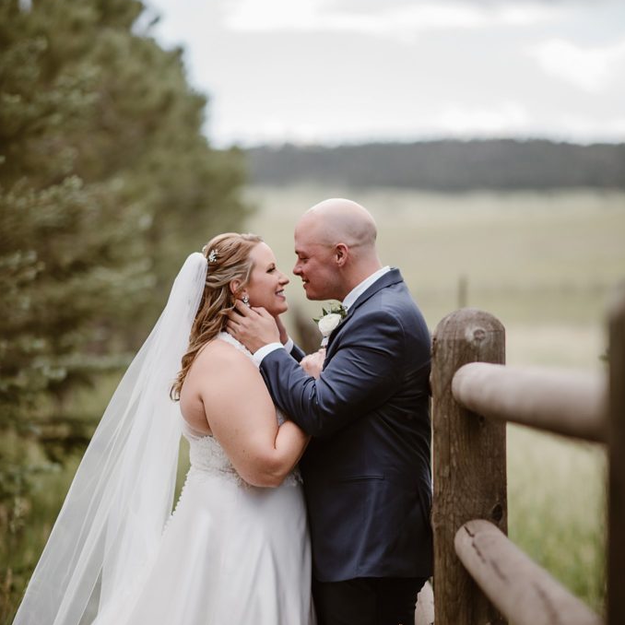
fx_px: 2227
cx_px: 313
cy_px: 361
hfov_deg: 16.0
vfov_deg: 16.0
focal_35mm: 109
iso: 200
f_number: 1.6
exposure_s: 1/2000
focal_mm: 85
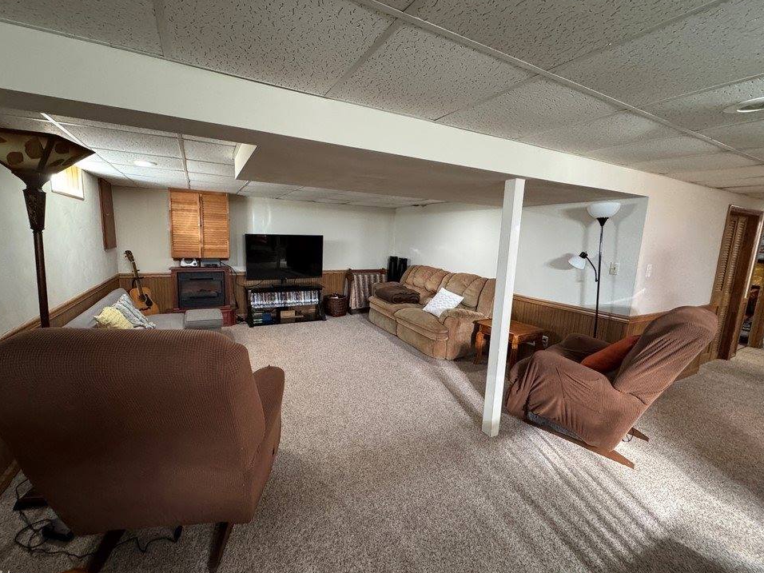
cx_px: 364
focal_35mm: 15
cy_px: 288
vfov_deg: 81.7
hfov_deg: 98.1
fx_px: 331
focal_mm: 2.22
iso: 640
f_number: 2.2
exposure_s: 1/60
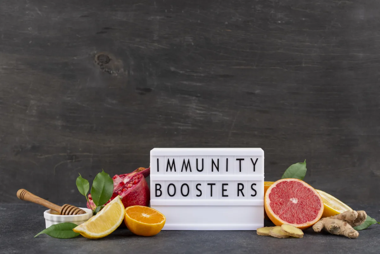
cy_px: 127
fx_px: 1109
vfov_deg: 13.1
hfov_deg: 19.4
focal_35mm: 105
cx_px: 190
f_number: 8
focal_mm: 105
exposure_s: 1/100
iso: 100
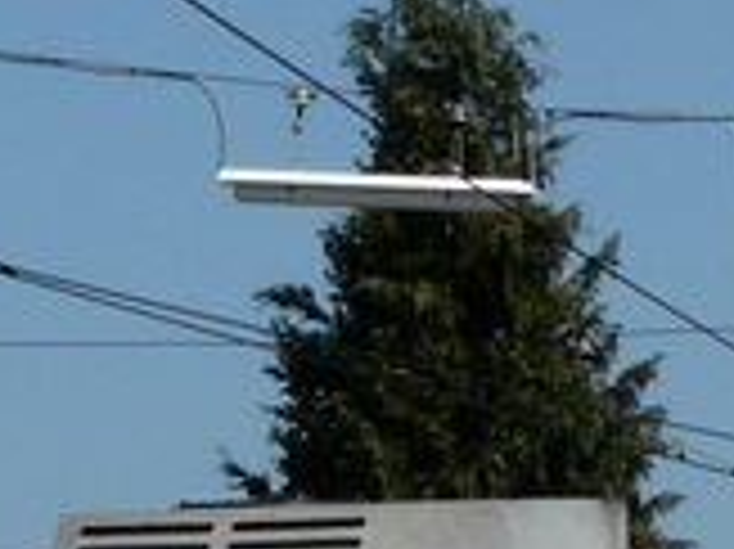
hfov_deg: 5.2
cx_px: 1157
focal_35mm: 381
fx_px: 8073
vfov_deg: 3.8
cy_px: 1323
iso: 100
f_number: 7.1
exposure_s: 1/500
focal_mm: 10.2
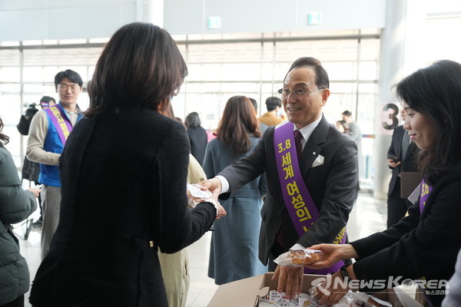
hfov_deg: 60.3
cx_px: 230
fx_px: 397
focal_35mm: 31
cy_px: 154
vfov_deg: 42.3
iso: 1250
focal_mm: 31
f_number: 2.8
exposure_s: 1/320
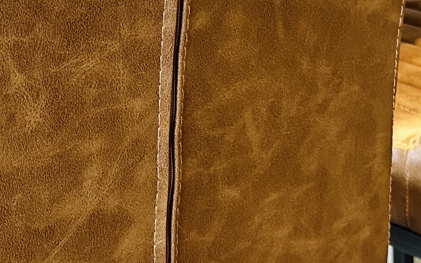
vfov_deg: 13.5
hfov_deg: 21.2
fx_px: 1113
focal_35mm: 97
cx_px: 335
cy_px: 148
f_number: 1.78
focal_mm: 6.86
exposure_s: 1/60
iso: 400
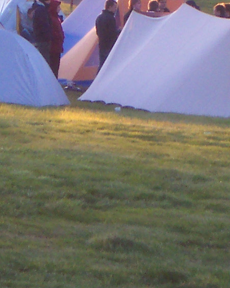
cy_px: 67
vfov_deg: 4.5
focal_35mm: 426
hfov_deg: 3.6
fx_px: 3624
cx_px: 98
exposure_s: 1/90
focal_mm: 21.2
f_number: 4.7
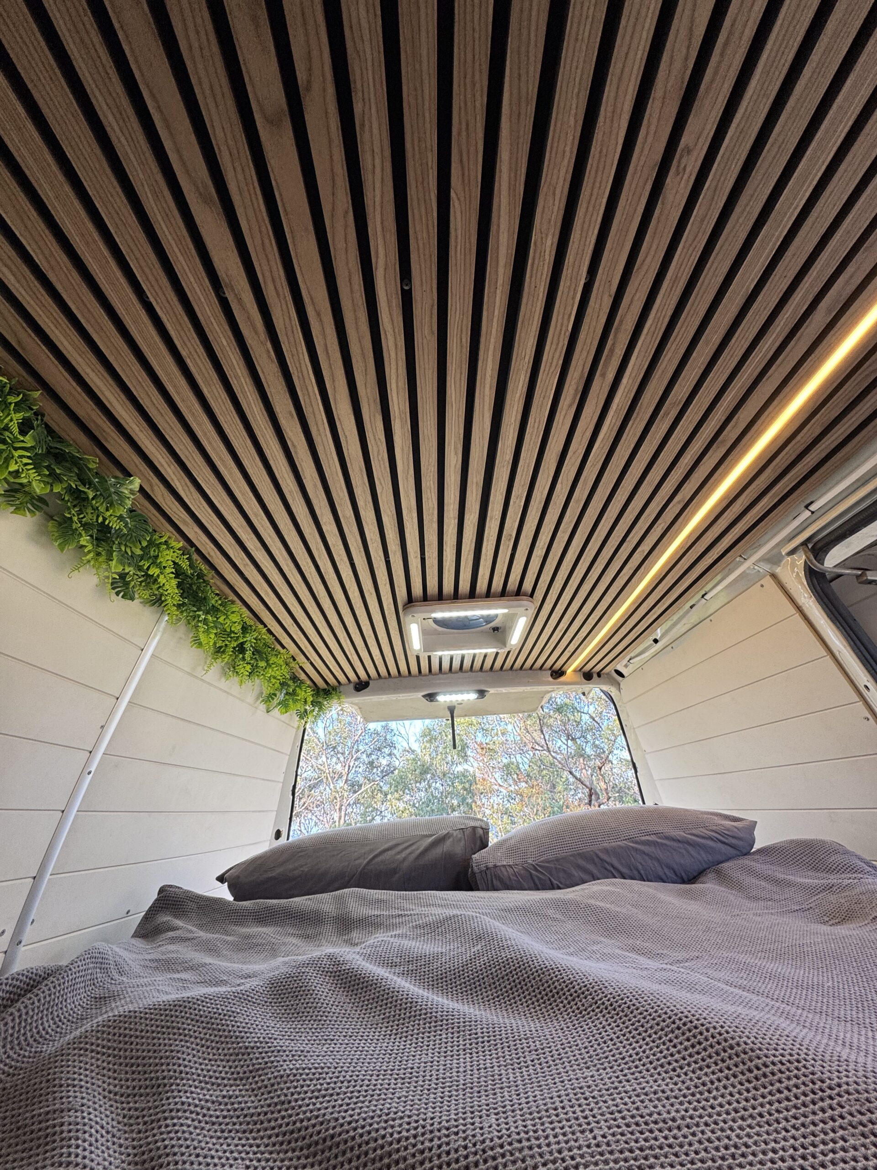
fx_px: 473
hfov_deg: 85.7
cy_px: 585
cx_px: 438
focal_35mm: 14
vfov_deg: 102.1
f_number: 2.2
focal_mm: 2.22
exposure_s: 1/99
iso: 80
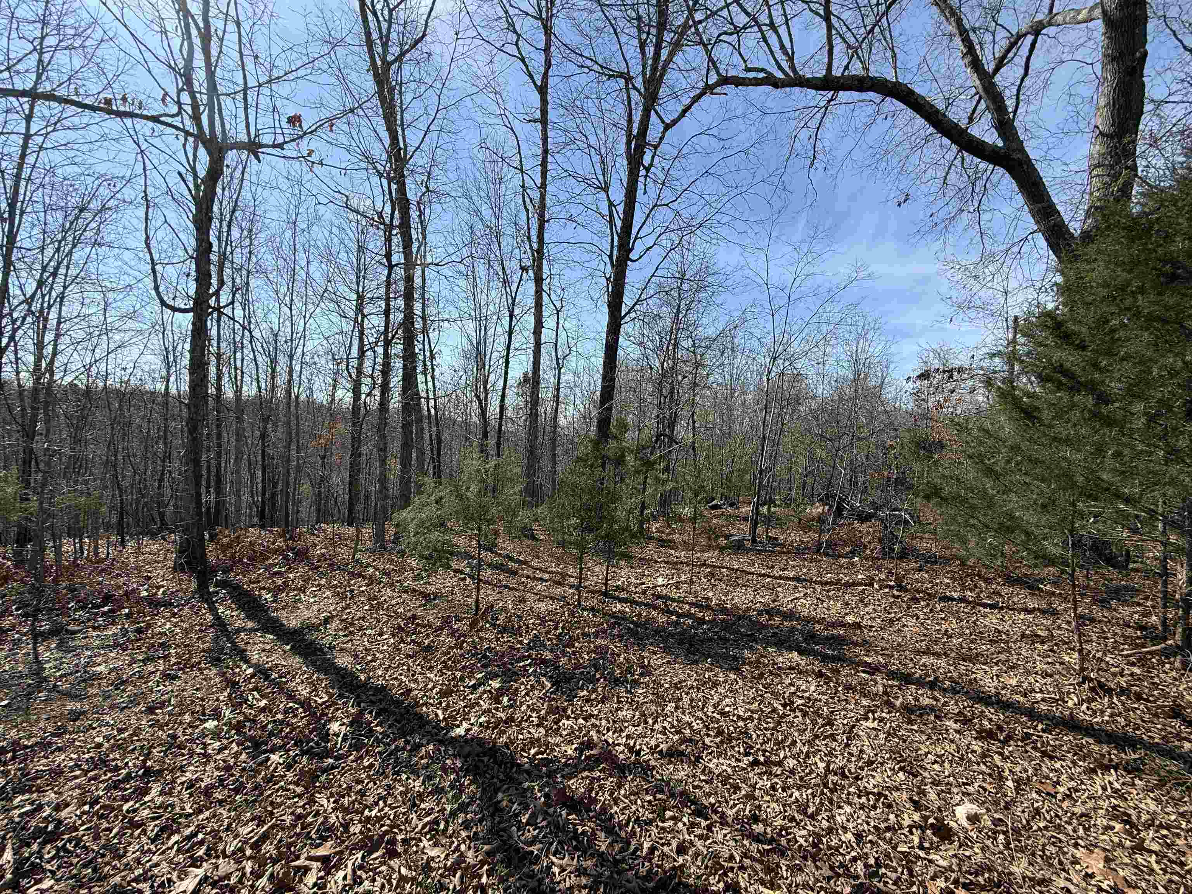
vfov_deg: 85.7
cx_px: 596
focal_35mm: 14
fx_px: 482
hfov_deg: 102.1
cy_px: 447
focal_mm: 2.22
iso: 50
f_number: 2.2
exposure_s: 1/1145
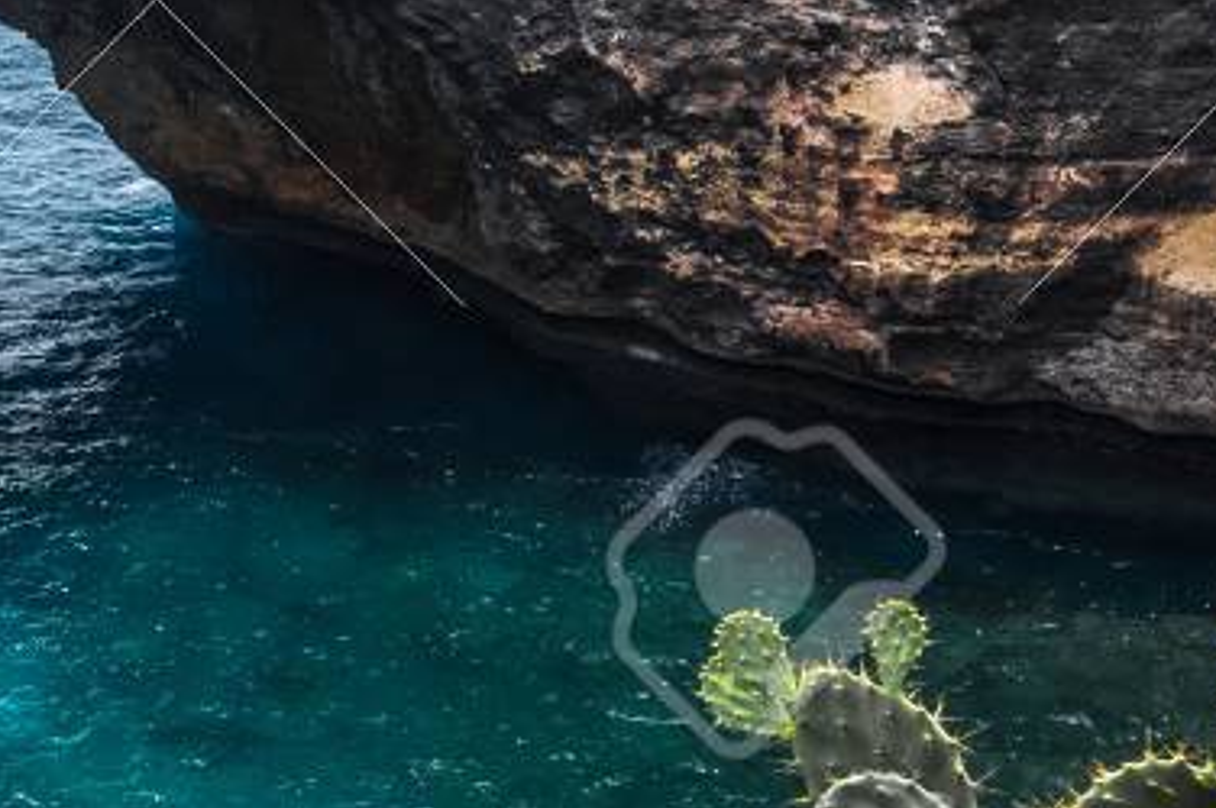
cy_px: 456
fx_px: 2801
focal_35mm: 83
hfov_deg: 23.9
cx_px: 155
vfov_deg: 16.4
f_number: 5
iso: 200
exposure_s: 1/200
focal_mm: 16
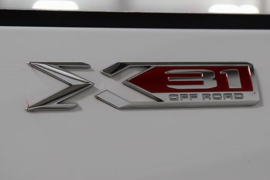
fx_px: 953
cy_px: 80
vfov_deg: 10.8
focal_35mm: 127
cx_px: 122
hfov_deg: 16.1
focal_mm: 70
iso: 1600
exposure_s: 1/125
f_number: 6.3
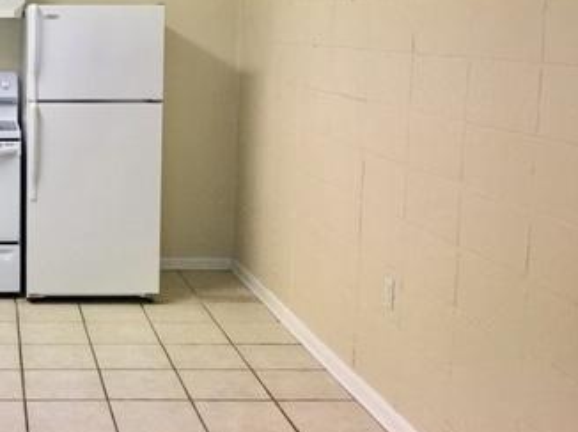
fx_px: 951
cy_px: 161
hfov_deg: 31.5
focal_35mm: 57
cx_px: 12
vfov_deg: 25.5
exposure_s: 1/33
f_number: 2.2
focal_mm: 4.15
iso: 50
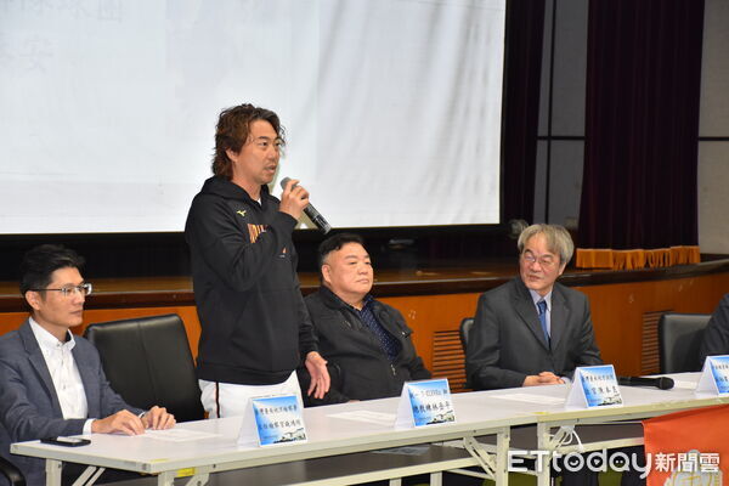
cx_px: 364
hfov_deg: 19.5
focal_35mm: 105
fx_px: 2126
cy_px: 243
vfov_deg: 13.0
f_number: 5
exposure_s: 1/60
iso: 800
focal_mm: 70
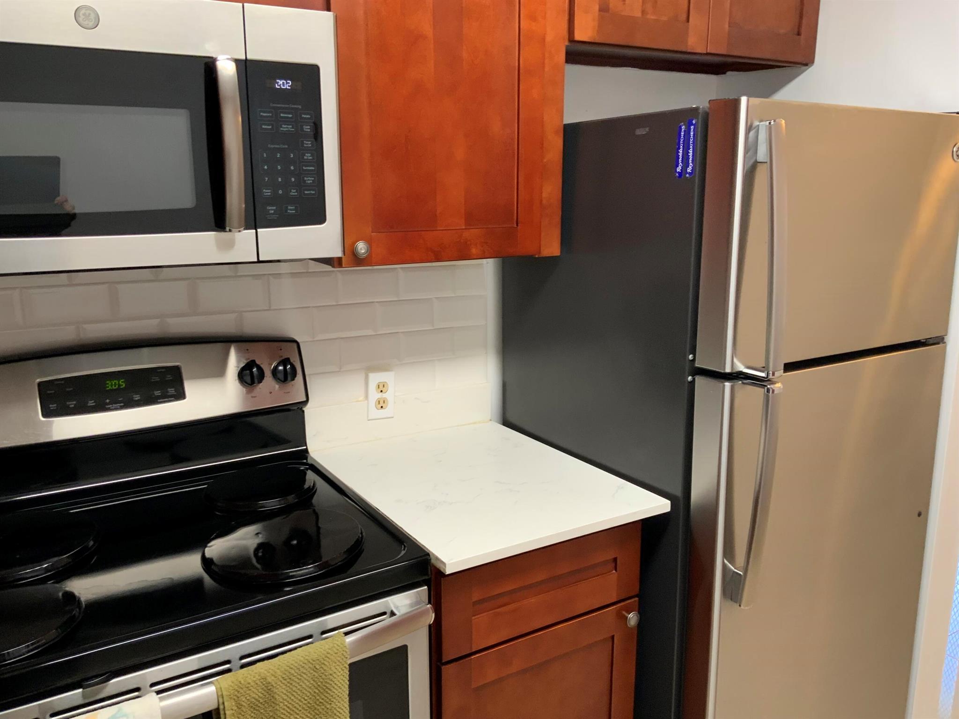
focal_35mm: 29
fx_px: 803
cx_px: 480
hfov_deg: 61.7
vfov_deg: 48.2
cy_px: 360
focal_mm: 3
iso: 100
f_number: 1.8
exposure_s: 1/60
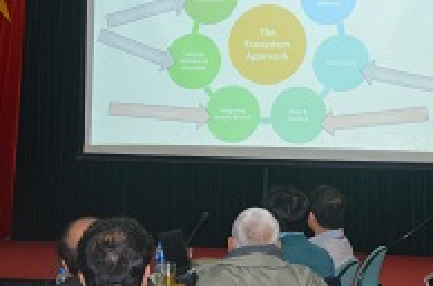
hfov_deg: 21.6
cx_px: 373
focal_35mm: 93
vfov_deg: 14.6
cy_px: 131
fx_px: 1115
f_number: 4.2
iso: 800
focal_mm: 30
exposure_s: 1/60
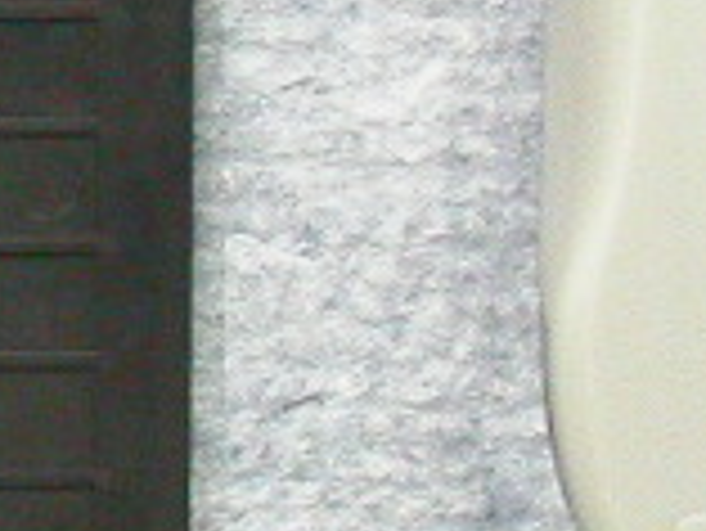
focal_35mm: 267
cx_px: -666
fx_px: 5450
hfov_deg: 7.2
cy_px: -81
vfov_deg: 5.6
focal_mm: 8.6
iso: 242
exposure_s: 1/4.3
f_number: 2.7
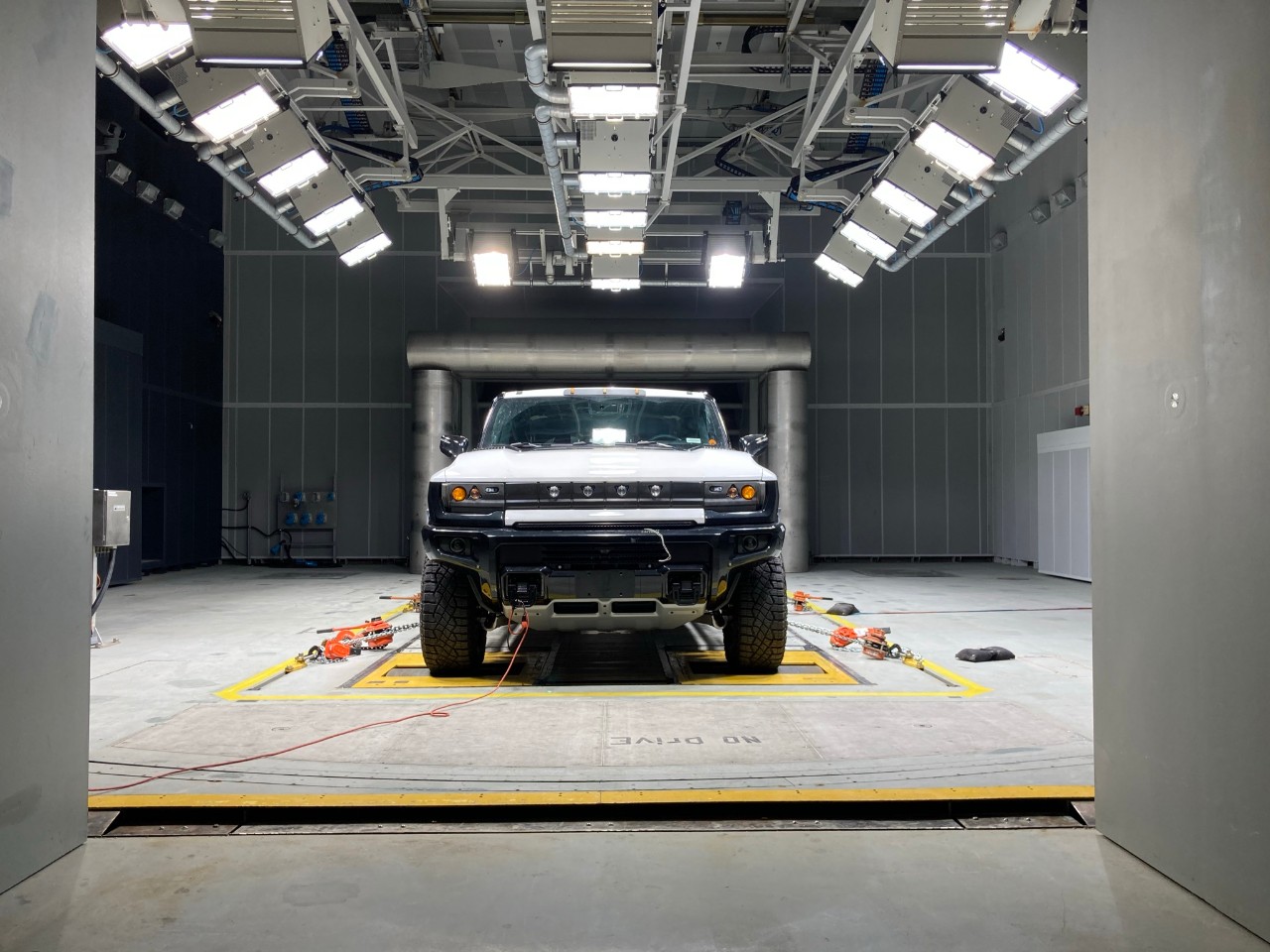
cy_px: 476
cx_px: 635
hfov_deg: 63.4
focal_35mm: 28
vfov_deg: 49.7
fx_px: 1027
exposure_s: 1/211
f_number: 1.8
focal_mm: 3.99
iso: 20
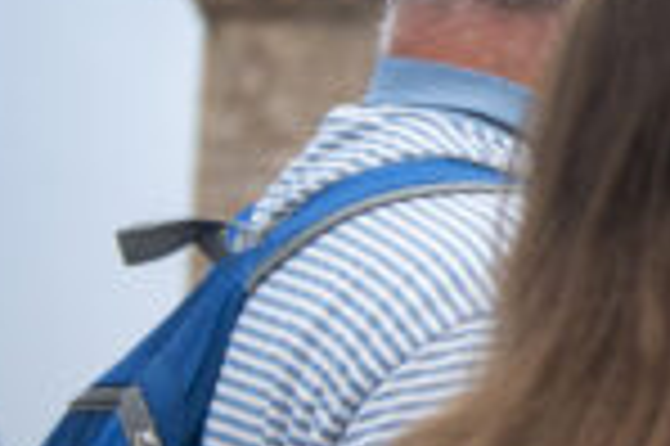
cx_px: 1246
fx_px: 2621
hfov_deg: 13.0
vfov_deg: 9.6
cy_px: 5
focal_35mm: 141
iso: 1250
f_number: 2.8
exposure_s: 1/2500
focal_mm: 35
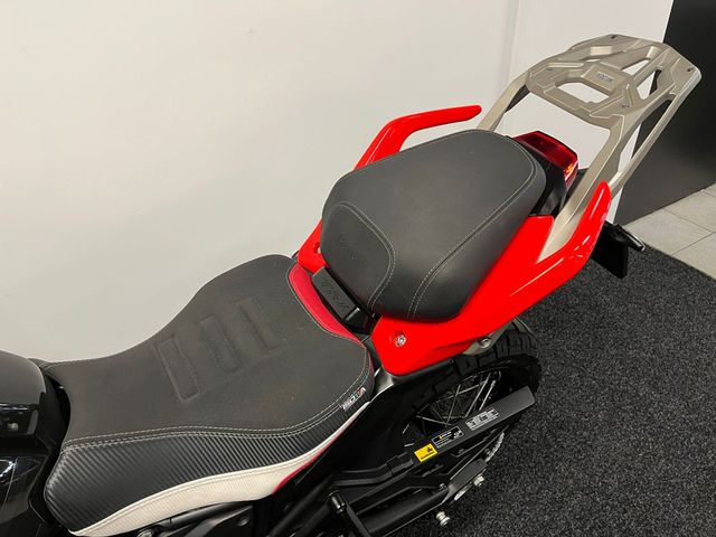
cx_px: 358
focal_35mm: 26
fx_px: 538
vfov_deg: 53.1
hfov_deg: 67.3
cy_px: 268
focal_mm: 5.1
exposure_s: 1/50
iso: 100
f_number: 1.6
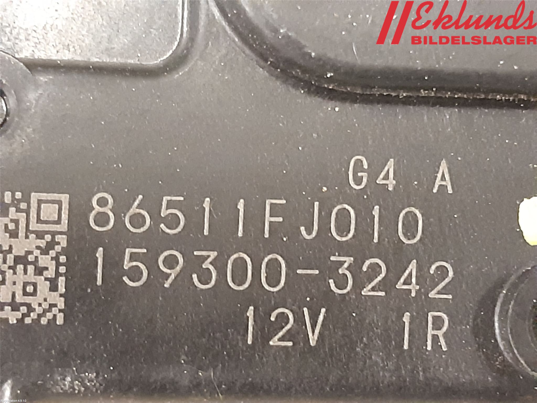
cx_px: 268
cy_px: 202
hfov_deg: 67.3
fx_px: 403
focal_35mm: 26
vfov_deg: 53.1
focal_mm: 3.93
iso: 500
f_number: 1.7
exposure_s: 1/20
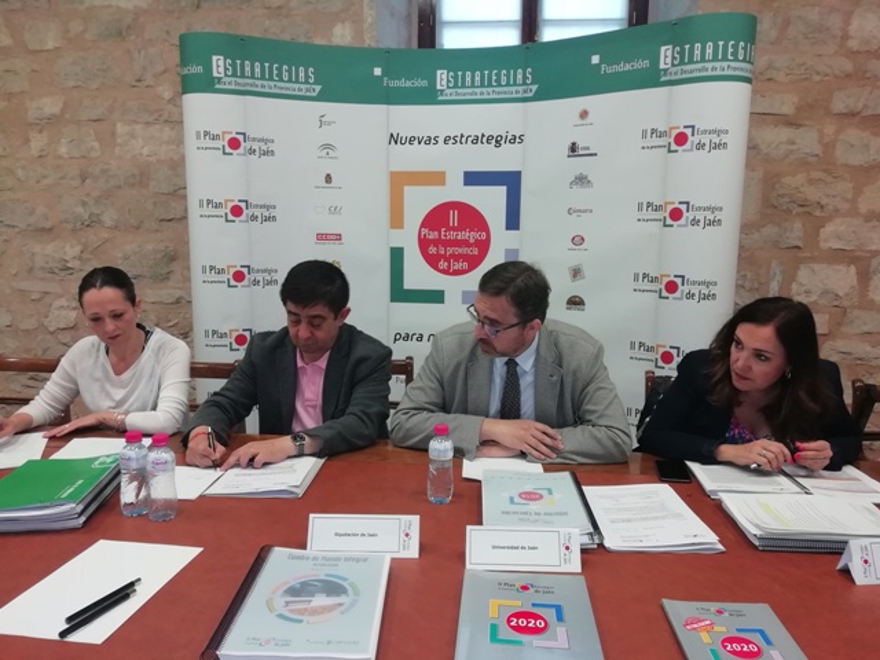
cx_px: 440
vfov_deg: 53.1
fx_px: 661
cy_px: 330
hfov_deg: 67.3
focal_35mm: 26
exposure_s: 1/33.3
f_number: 2.2
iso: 125
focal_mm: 3.46
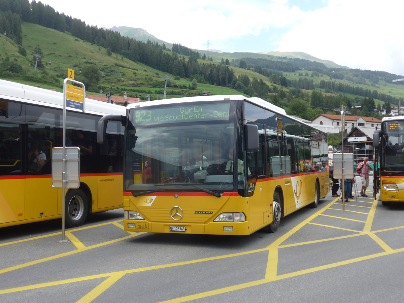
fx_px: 479
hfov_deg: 45.8
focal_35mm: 41
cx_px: 202
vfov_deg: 35.1
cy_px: 152
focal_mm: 8.4
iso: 80
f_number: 2.8
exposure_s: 1/640
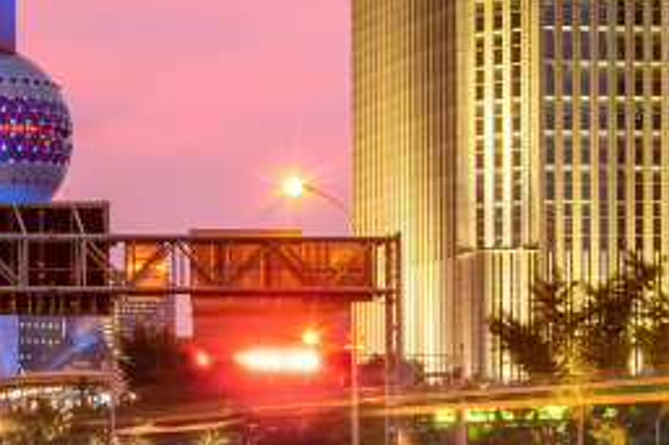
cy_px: -204
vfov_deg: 9.7
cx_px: 177
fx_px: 2544
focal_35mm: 137
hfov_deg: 14.9
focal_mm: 22
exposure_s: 5
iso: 100
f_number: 16
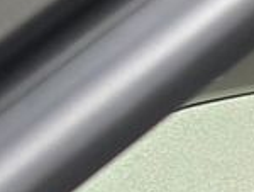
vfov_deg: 7.9
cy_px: 613
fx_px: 1154
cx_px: 643
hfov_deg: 10.5
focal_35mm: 157
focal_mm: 6.3
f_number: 1.7
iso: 400
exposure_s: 1/120
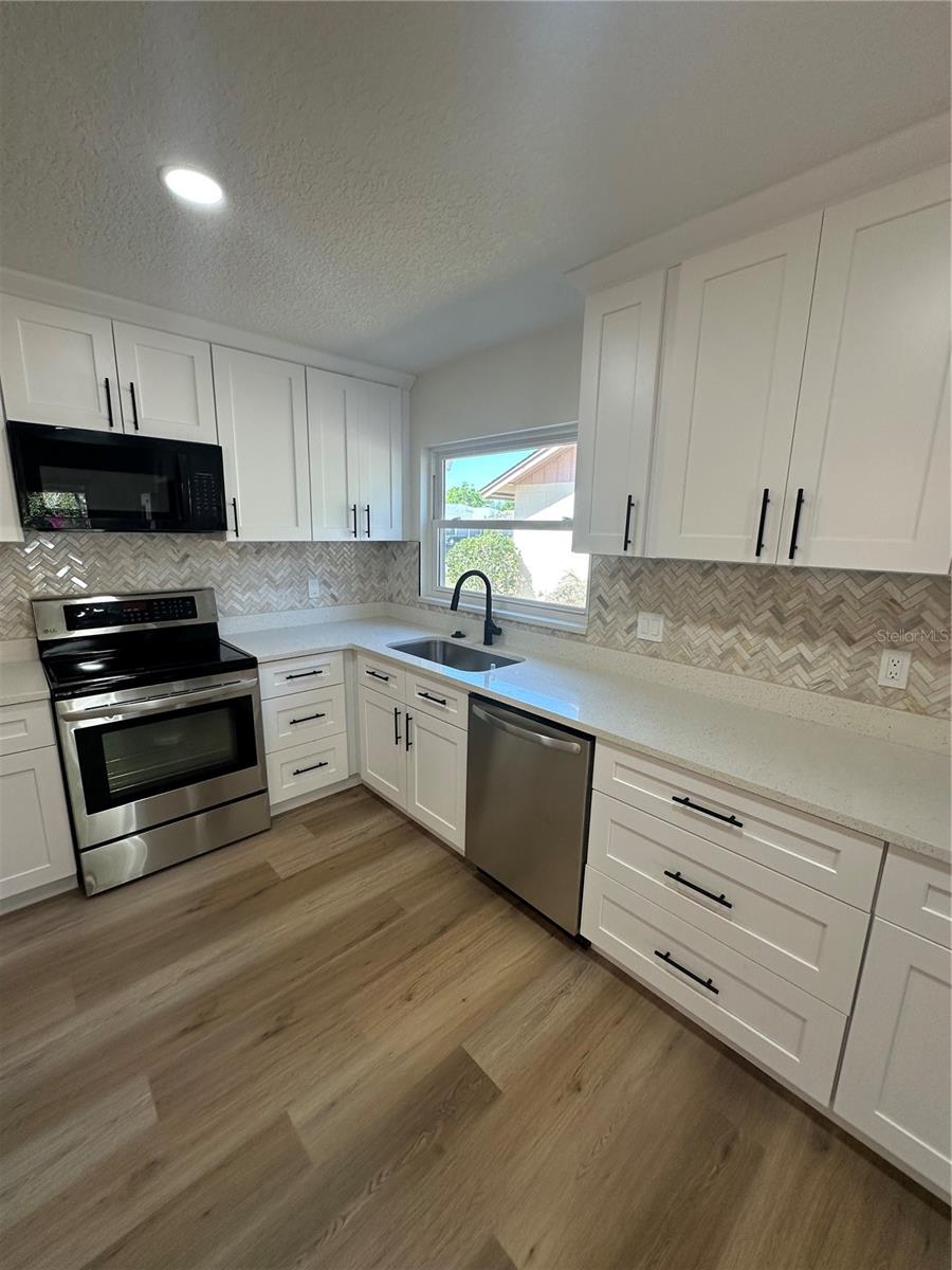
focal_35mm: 14
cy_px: 635
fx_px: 513
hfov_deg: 85.7
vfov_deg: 102.1
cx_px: 476
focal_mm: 2.22
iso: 100
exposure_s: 1/120
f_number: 2.2
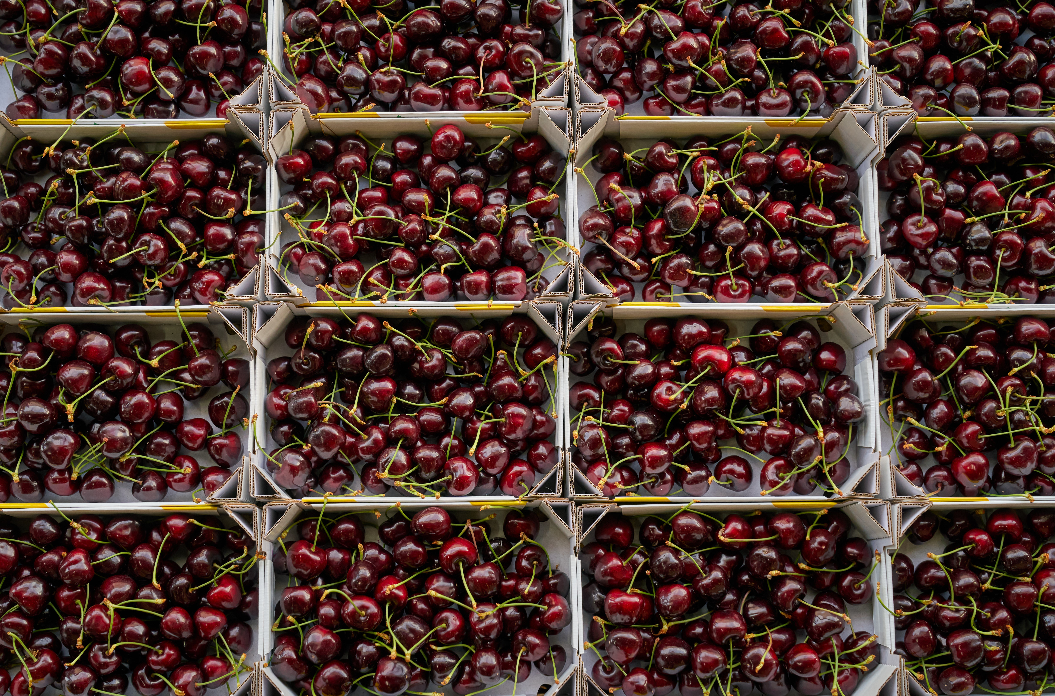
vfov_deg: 27.3
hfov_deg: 40.5
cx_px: 528
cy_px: 348
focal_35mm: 49
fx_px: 1432
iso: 1000
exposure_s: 1/160
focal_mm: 49
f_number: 5
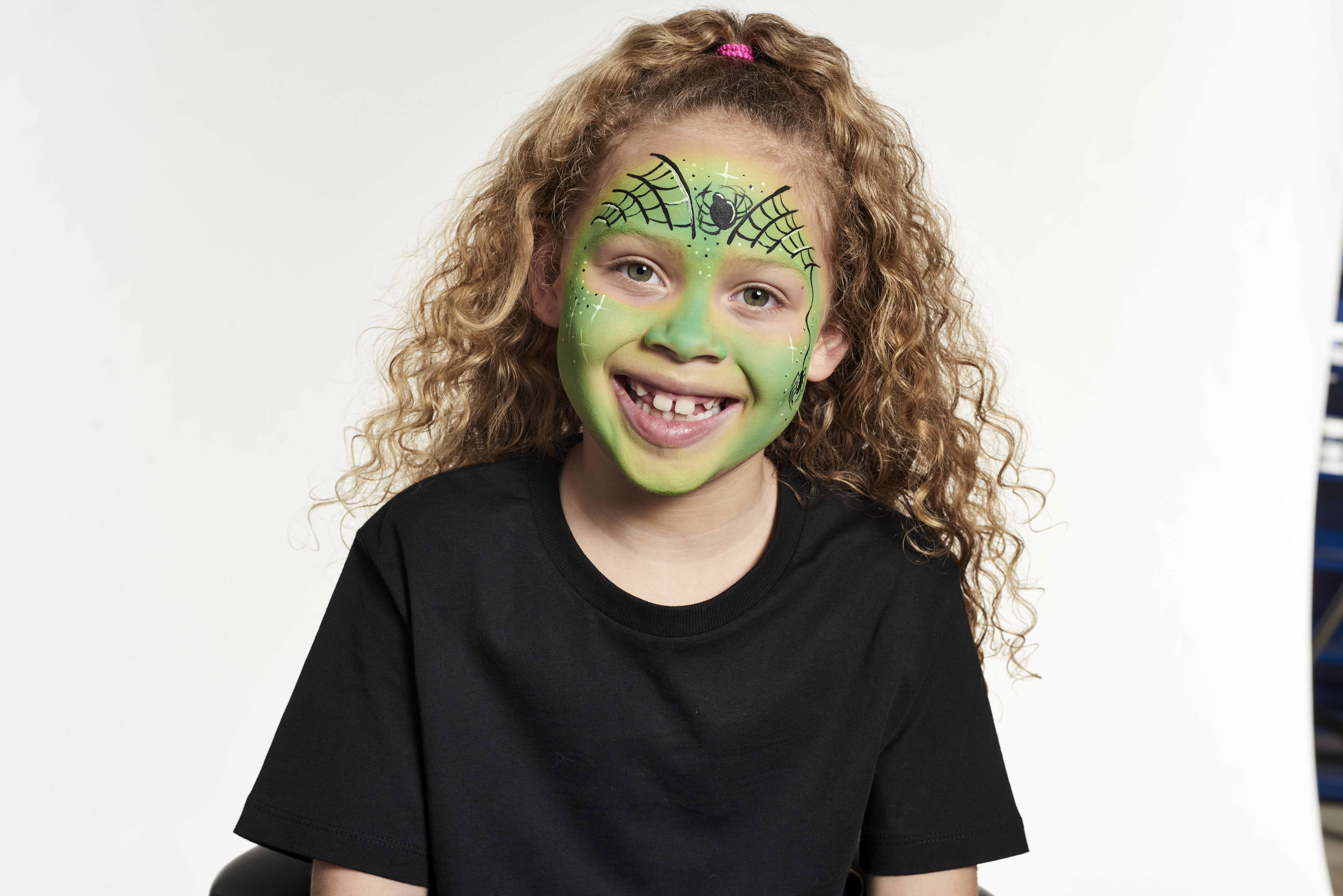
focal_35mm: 58
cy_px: 448
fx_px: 2164
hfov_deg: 34.5
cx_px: 672
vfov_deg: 23.4
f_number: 8
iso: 200
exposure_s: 1/200
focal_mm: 58
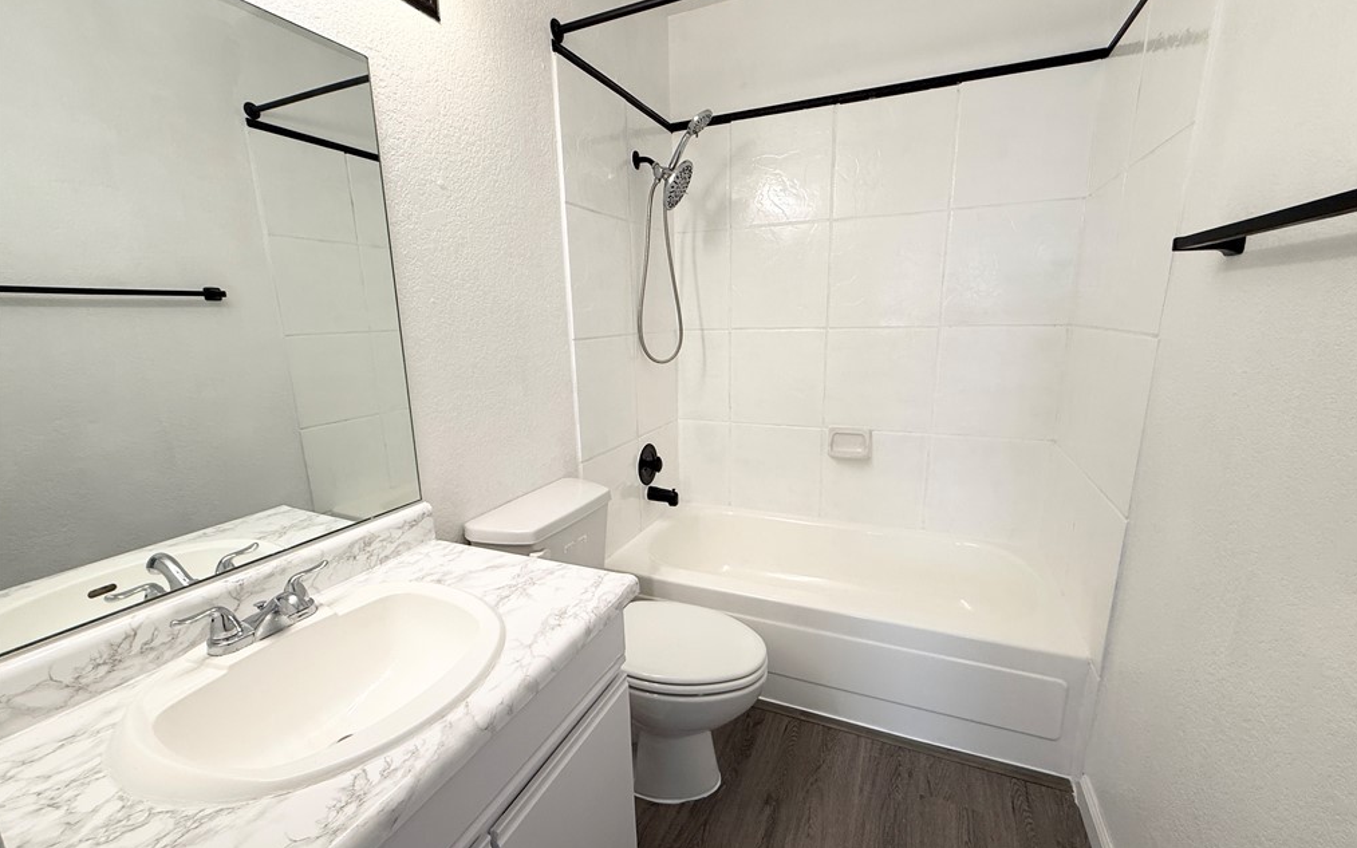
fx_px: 555
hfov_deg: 101.5
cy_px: 435
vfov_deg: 74.8
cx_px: 679
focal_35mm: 15
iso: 80
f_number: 2.2
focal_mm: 2.22
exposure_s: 1/120
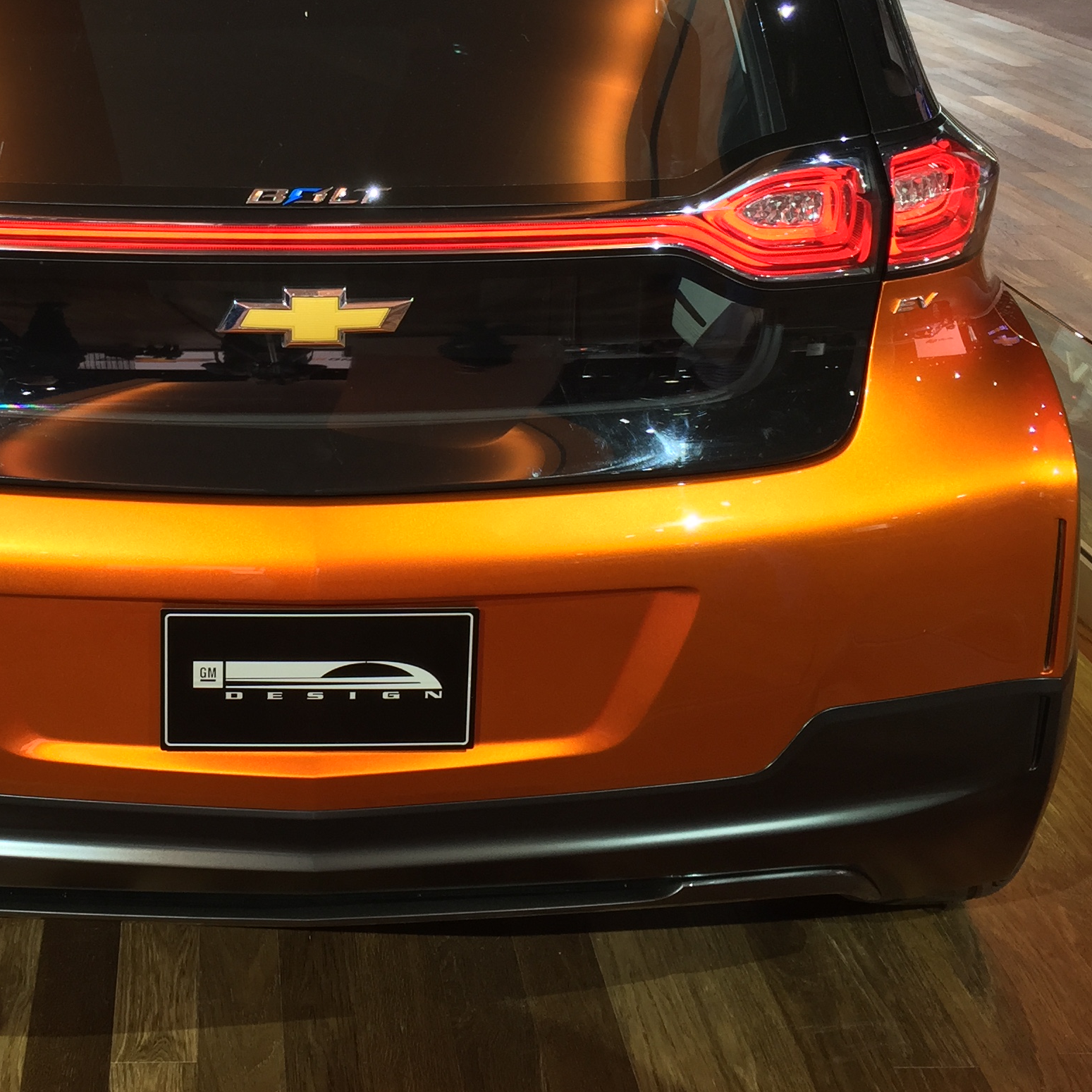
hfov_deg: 31.0
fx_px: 1927
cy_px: 264
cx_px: 255
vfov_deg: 31.1
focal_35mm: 54
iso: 32
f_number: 2.2
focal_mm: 4.15
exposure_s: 1/40
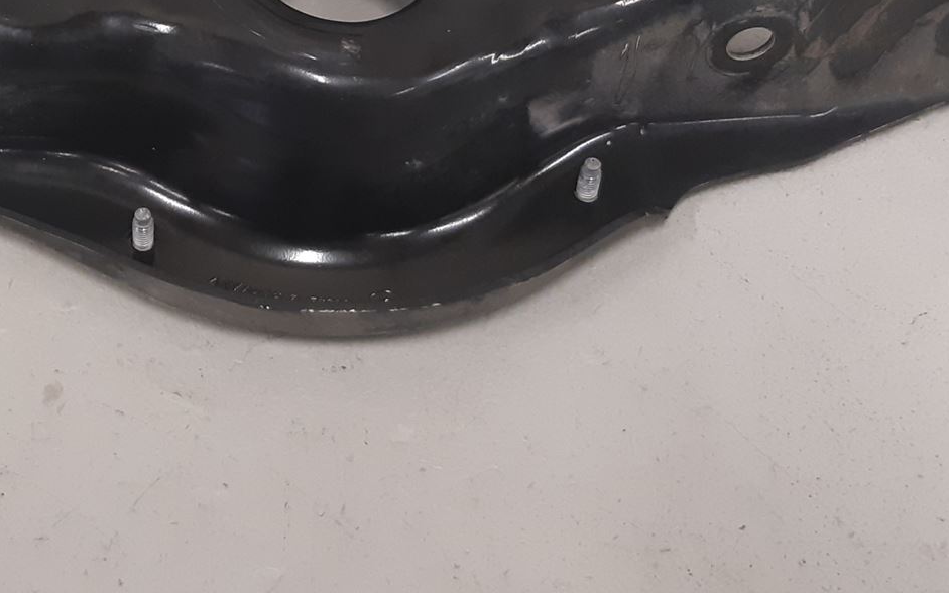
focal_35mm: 60
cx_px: 176
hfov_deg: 33.0
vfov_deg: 21.2
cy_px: 77
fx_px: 1552
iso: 200
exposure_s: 1/50
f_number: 1.7
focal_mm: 3.93
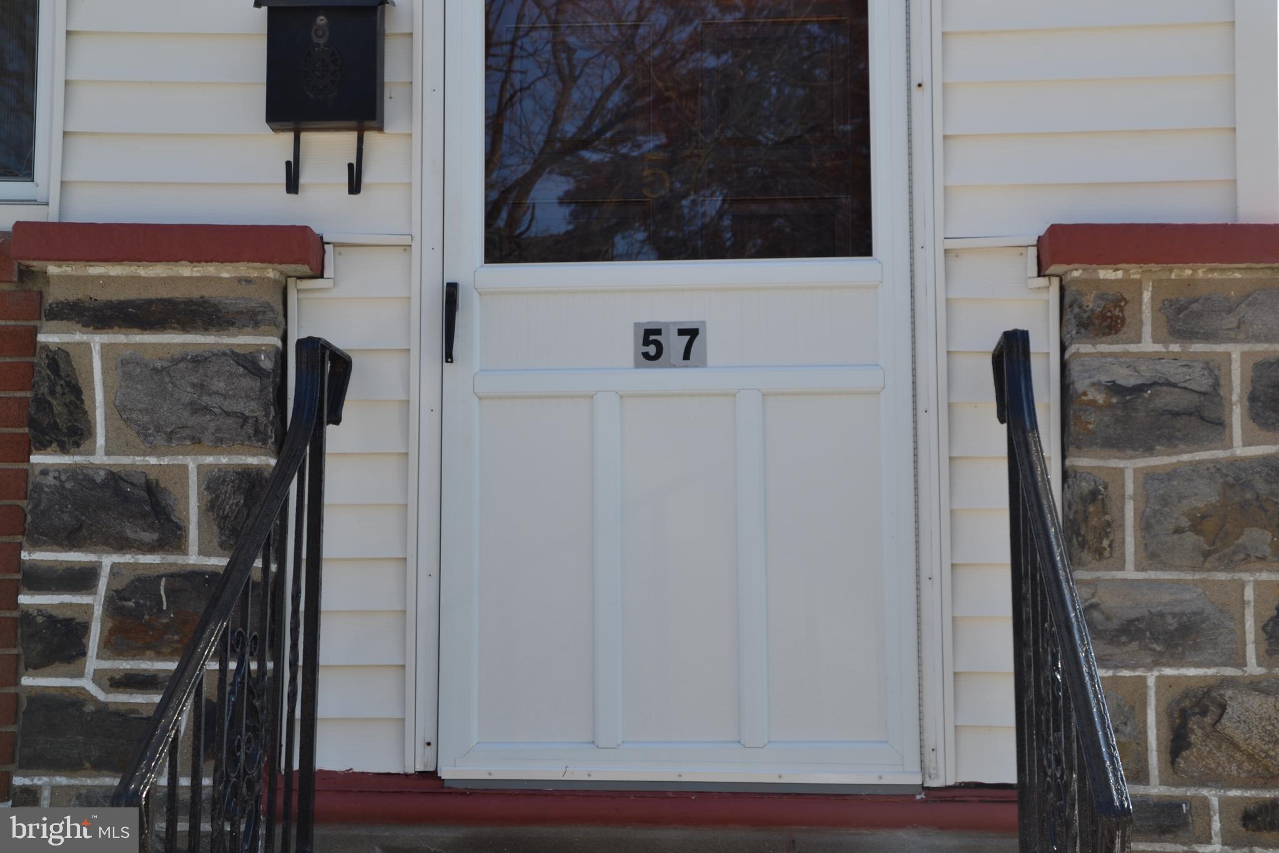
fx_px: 2025
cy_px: 426
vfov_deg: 23.8
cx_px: 640
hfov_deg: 35.1
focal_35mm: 57
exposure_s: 1/200
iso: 100
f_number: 7.1
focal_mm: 38
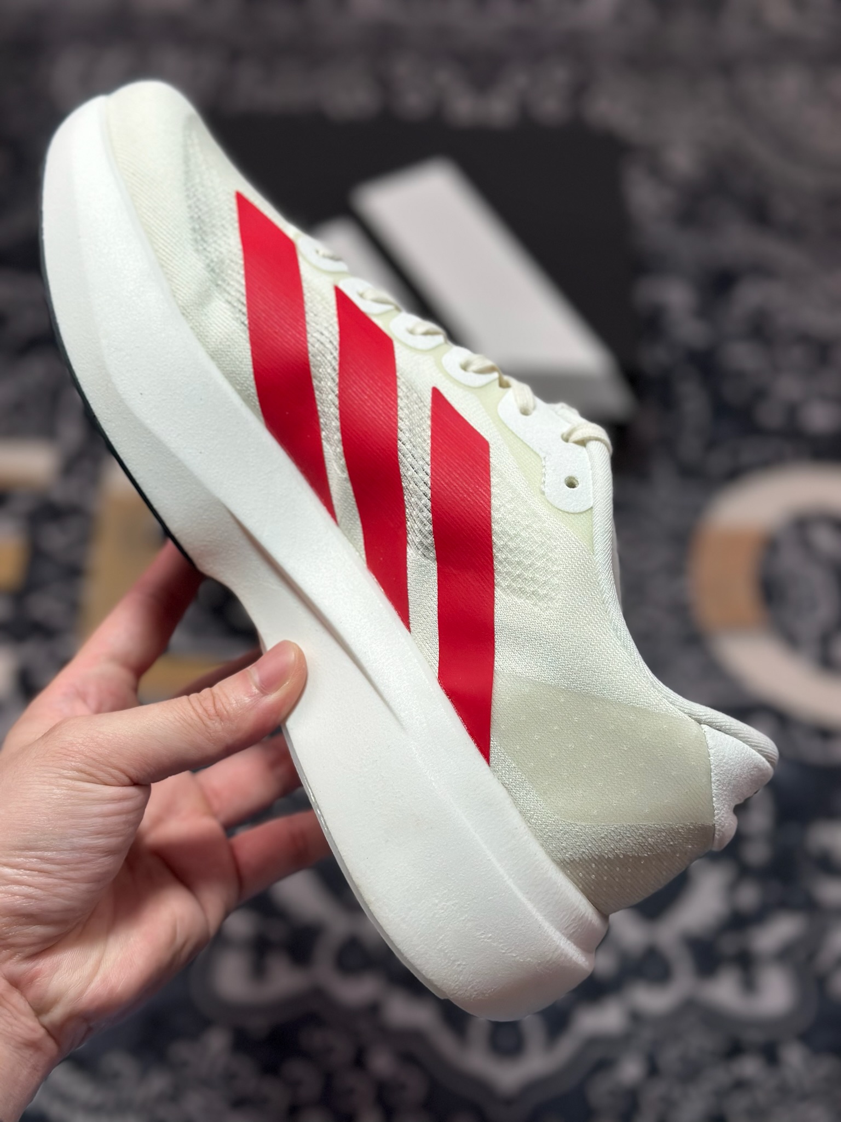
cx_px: 420
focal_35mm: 48
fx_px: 1555
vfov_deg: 39.7
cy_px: 561
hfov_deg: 30.3
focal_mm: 6.86
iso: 80
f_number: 1.78
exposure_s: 1/962
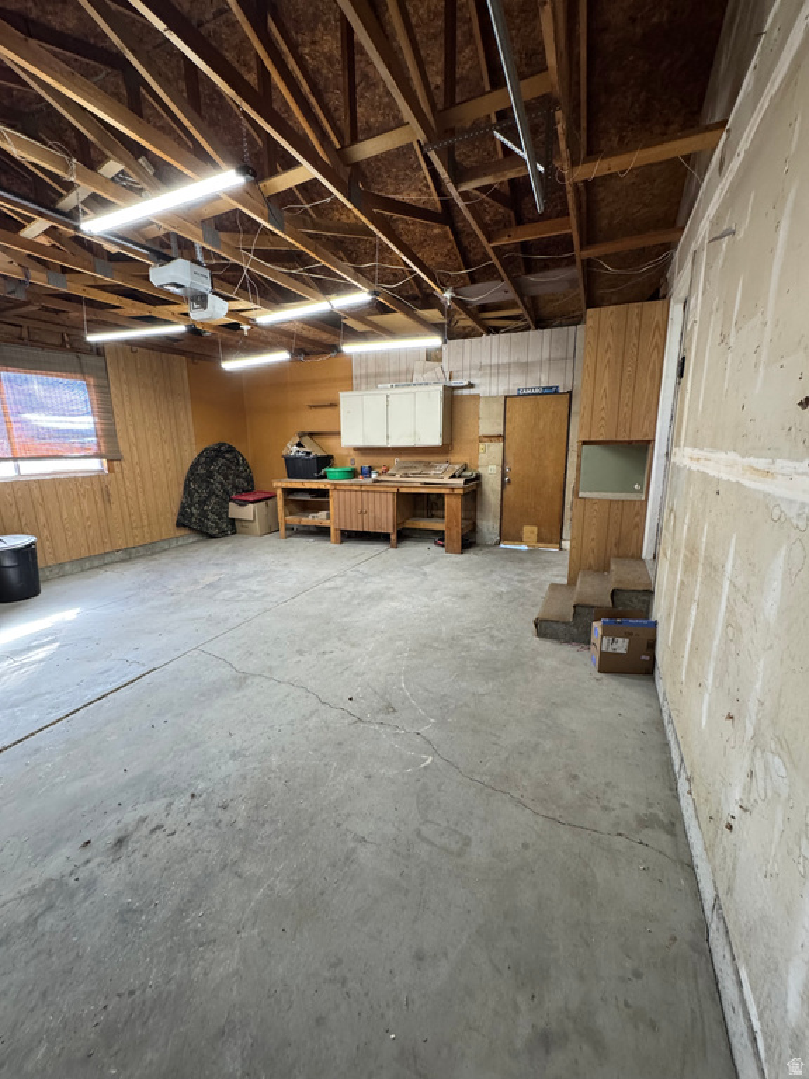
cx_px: 404
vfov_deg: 102.1
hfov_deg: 85.7
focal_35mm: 14
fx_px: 436
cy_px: 540
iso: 250
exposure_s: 1/120
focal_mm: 2.22
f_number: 2.2
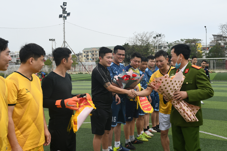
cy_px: 76
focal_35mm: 45
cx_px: 114
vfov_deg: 29.9
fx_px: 284
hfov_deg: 43.6
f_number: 11
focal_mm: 30
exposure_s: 1/200
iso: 250
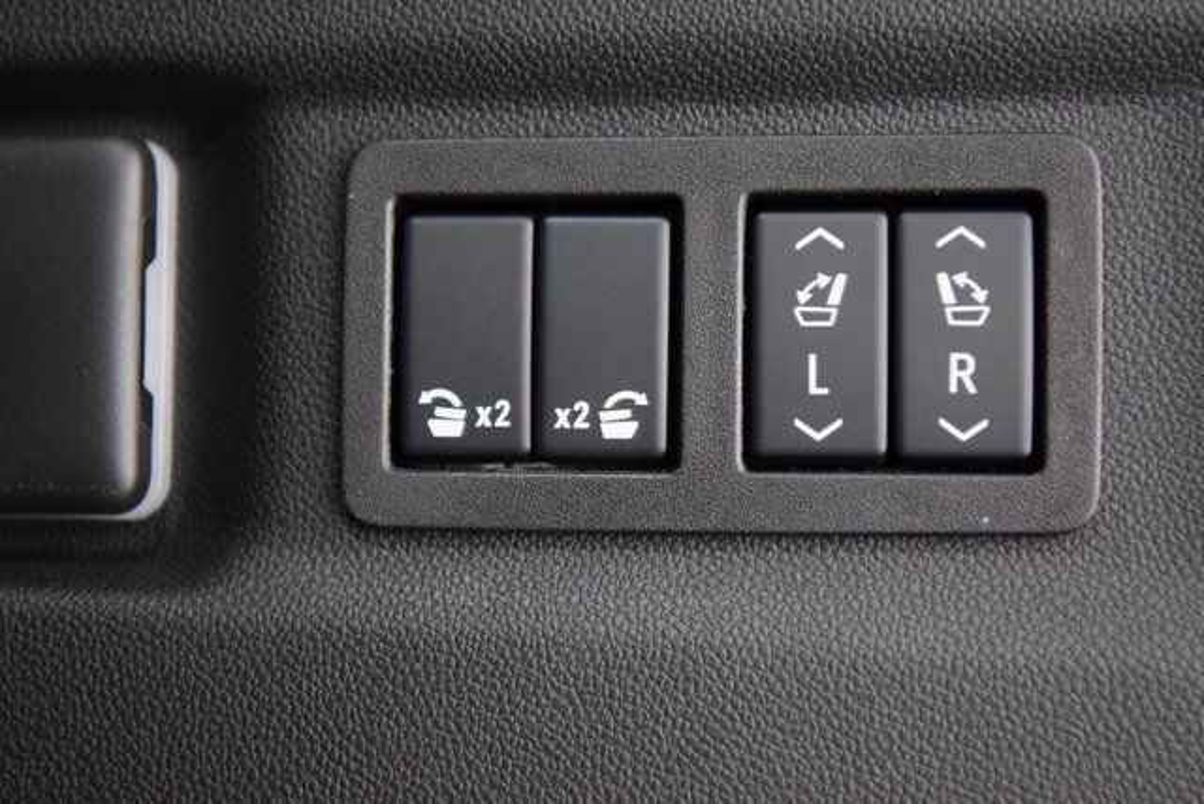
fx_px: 2509
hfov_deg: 27.0
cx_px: 602
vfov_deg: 18.2
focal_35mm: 75
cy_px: 402
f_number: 2.8
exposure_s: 1/8
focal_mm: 50
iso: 1600
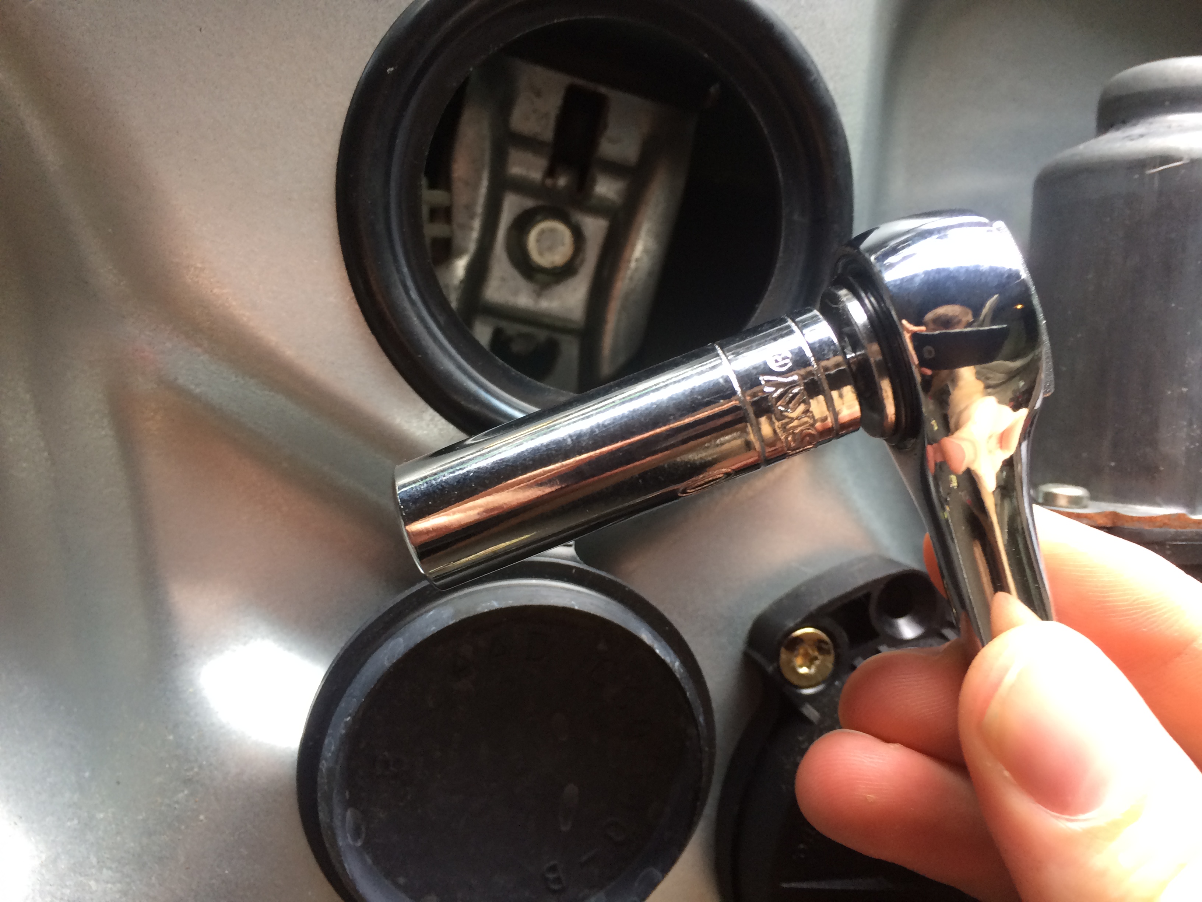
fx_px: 1007
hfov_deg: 61.7
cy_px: 451
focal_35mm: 29
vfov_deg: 48.2
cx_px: 601
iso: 50
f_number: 2.2
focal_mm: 4.15
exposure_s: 1/33
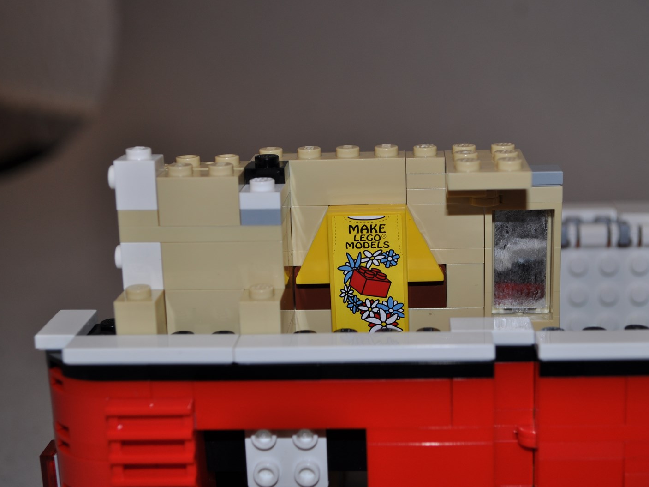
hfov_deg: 32.7
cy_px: 244
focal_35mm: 59
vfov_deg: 24.8
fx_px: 1106
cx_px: 365
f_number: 5.6
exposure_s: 1/30
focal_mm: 36
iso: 200
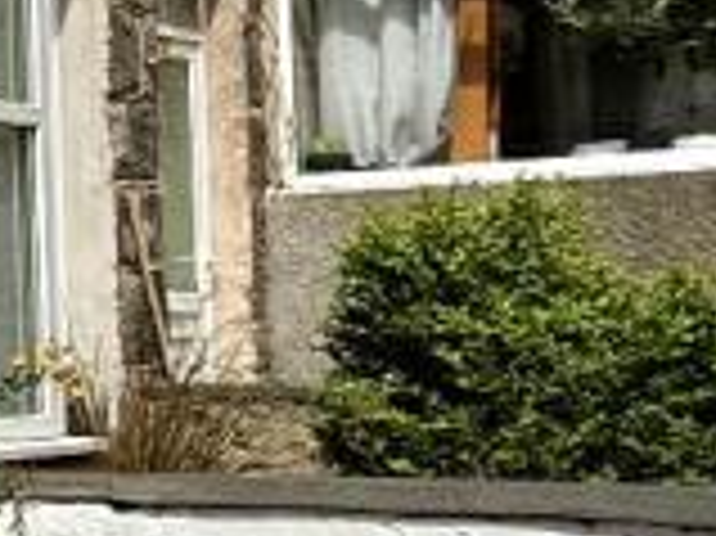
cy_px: 324
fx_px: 1860
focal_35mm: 90
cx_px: -1364
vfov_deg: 16.4
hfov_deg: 11.9
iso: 50
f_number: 2.2
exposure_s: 1/4425
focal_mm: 2.22
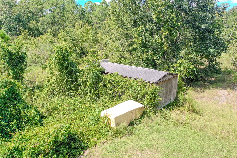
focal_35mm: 28
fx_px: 184
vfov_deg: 46.4
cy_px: 79
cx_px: 118
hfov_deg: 65.5
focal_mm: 10.26
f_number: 3.2
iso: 100
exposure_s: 1/50
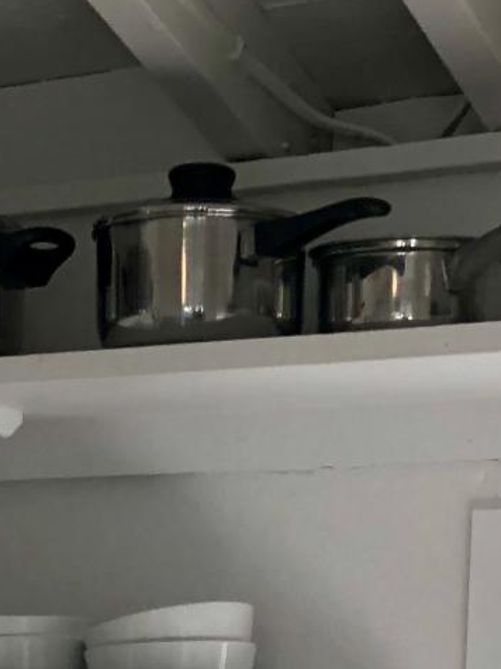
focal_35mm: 118
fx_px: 2278
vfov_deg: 14.0
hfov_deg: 12.5
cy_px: 1346
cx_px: 113
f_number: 1.8
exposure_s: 1/120
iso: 32
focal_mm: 4
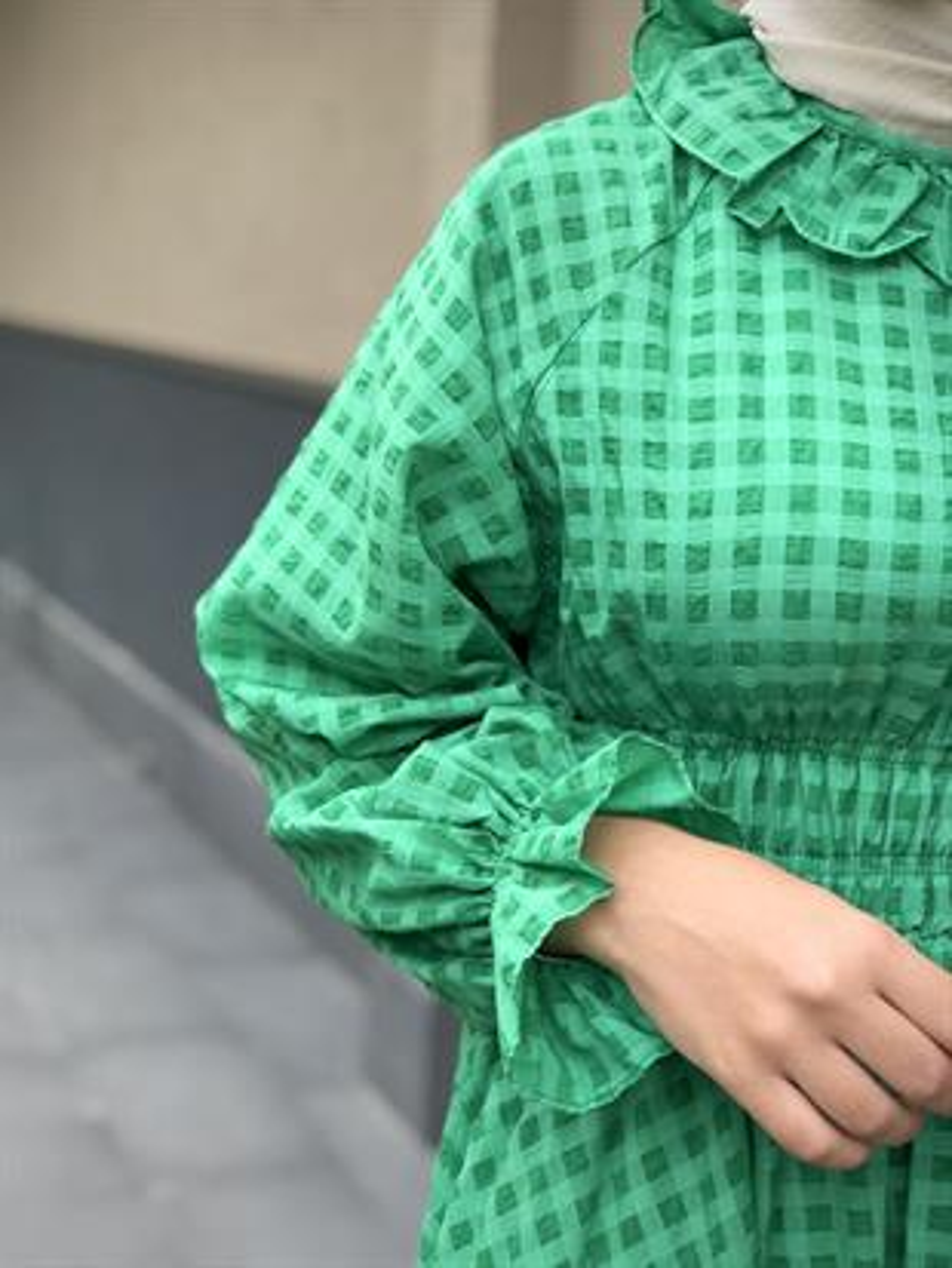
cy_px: 634
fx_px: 2089
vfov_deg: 33.8
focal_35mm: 57
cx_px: 476
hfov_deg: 25.7
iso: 20
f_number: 2.8
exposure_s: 1/126
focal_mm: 6.6
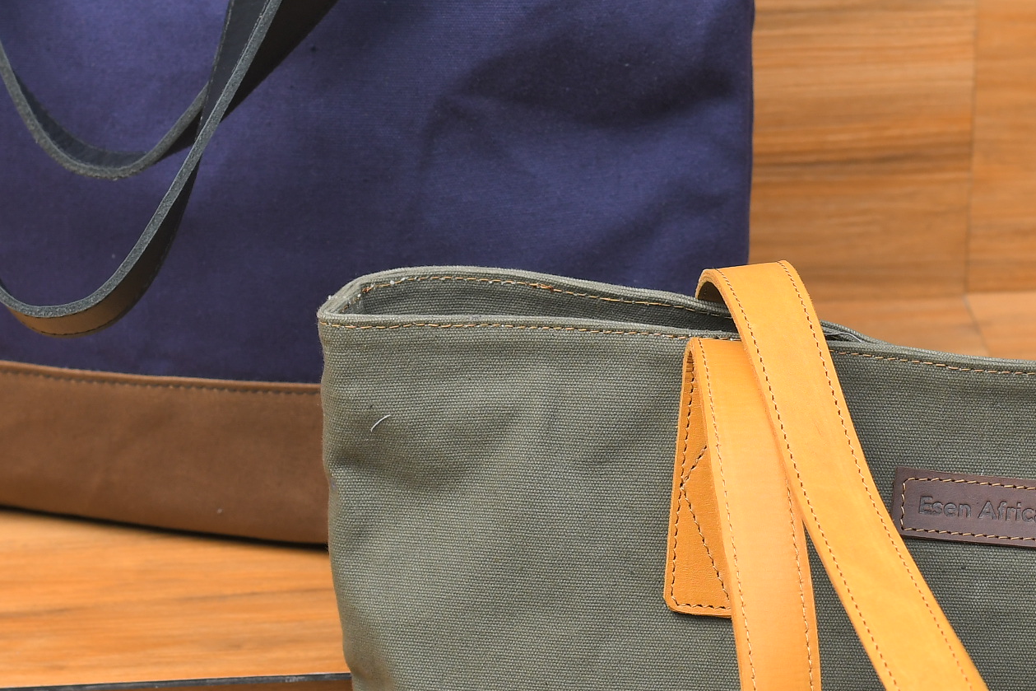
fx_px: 4719
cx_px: 632
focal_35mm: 164
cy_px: 375
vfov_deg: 8.4
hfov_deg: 12.5
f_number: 5.6
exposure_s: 1/250
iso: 320
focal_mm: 50
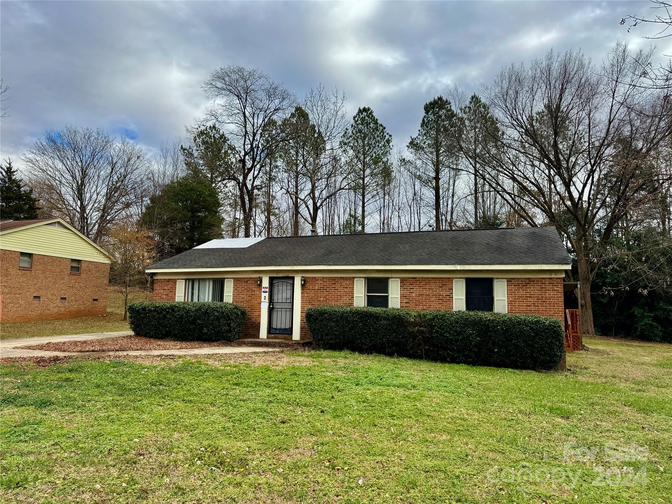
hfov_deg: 71.6
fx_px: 466
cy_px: 252
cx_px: 336
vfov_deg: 56.8
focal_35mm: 24
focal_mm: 6.76
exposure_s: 1/2252
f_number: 1.78
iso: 80
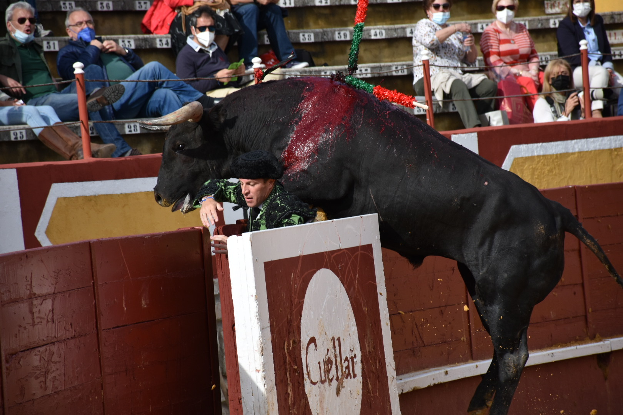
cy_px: 208
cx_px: 312
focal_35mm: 210
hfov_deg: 9.8
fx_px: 3634
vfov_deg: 6.5
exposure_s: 1/1250
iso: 400
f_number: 5.6
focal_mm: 140
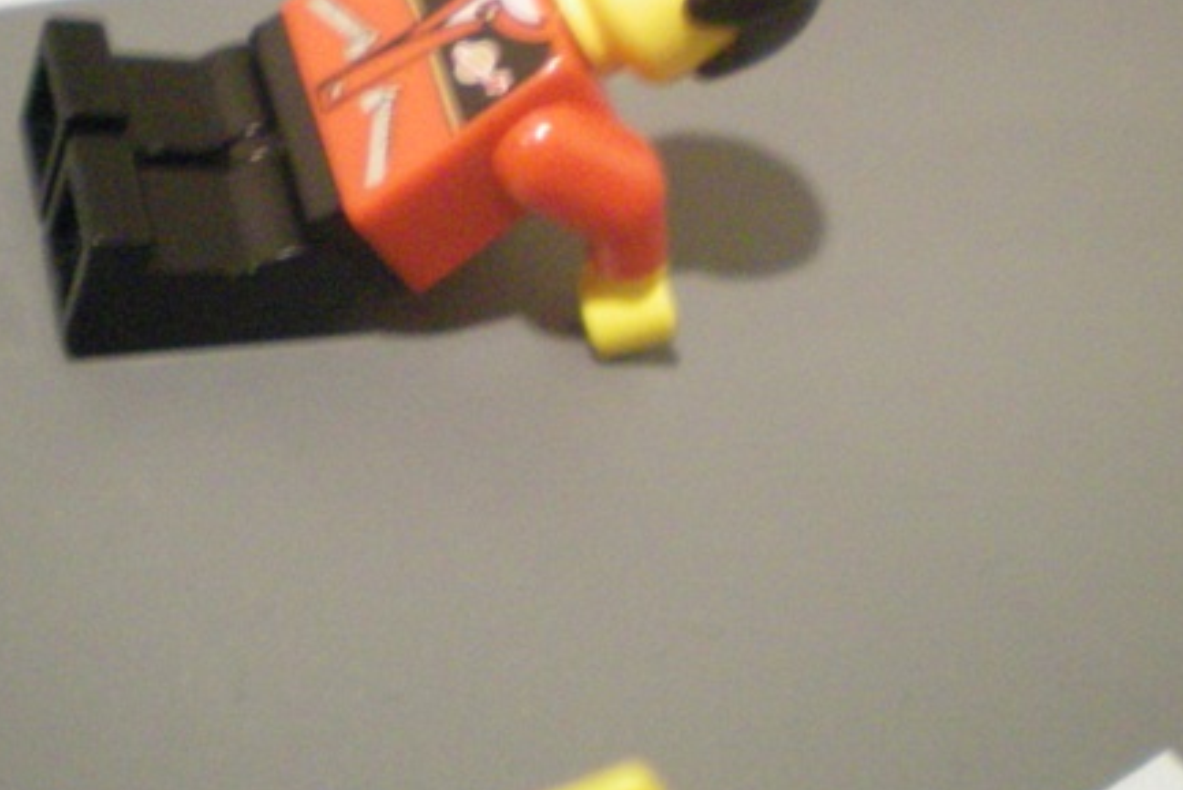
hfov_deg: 27.7
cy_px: 107
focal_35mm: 73
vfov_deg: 18.4
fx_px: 2400
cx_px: 535
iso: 400
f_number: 3.1
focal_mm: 6.3
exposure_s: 1/6
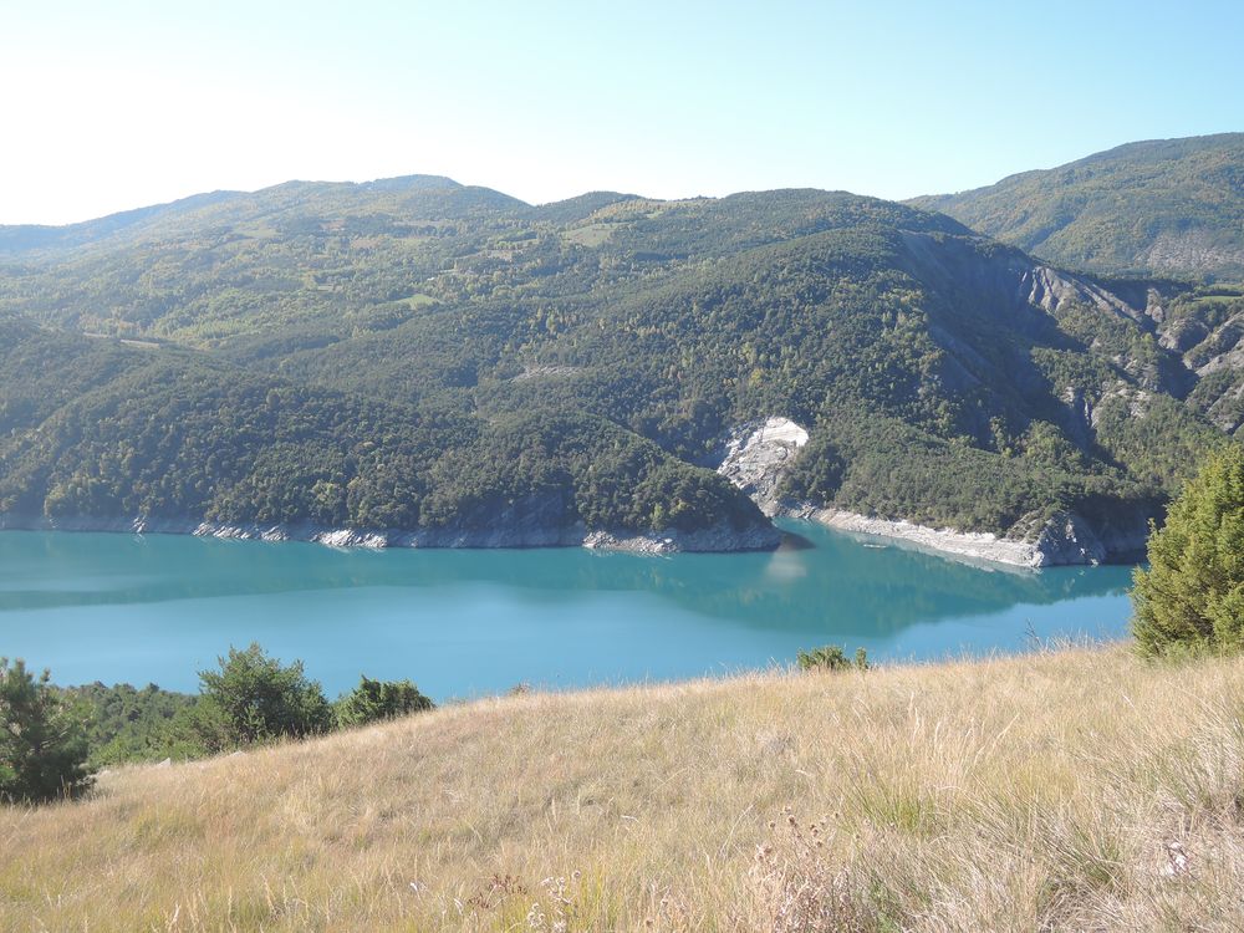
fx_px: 1258
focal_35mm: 35
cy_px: 466
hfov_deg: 52.6
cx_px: 622
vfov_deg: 40.7
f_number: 3.5
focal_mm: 7.5
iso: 80
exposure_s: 1/400
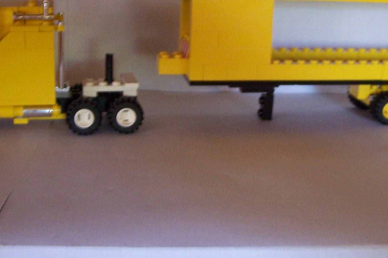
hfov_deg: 32.9
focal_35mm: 61
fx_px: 657
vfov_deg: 22.0
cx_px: 210
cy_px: 54
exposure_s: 1/8
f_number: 2.7
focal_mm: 5.6
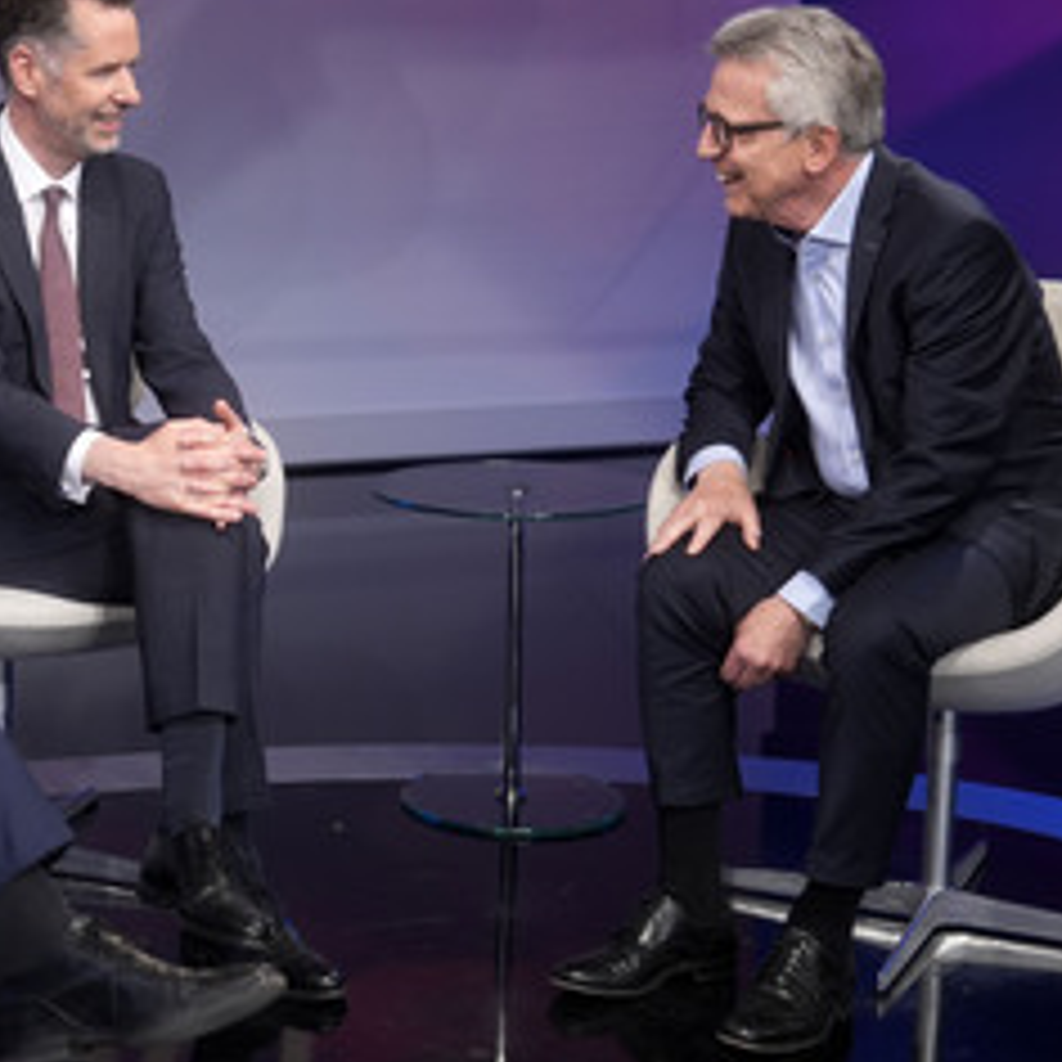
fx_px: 2534
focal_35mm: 73
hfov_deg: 23.1
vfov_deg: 23.6
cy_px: 441
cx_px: 106
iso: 640
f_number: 2.2
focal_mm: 30
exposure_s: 1/160
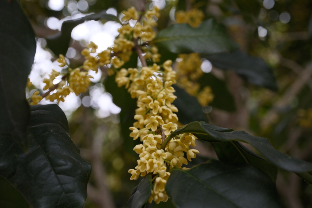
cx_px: 156
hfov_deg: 43.6
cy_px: 104
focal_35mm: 45
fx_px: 390
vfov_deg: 29.9
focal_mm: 30
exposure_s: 1/45
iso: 640
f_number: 5.6
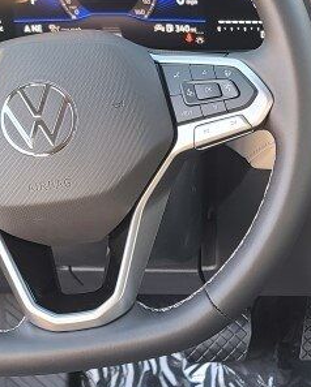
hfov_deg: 17.9
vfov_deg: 22.6
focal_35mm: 84
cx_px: 303
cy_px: 276
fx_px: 965
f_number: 1.8
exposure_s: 1/60
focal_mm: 7
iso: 100
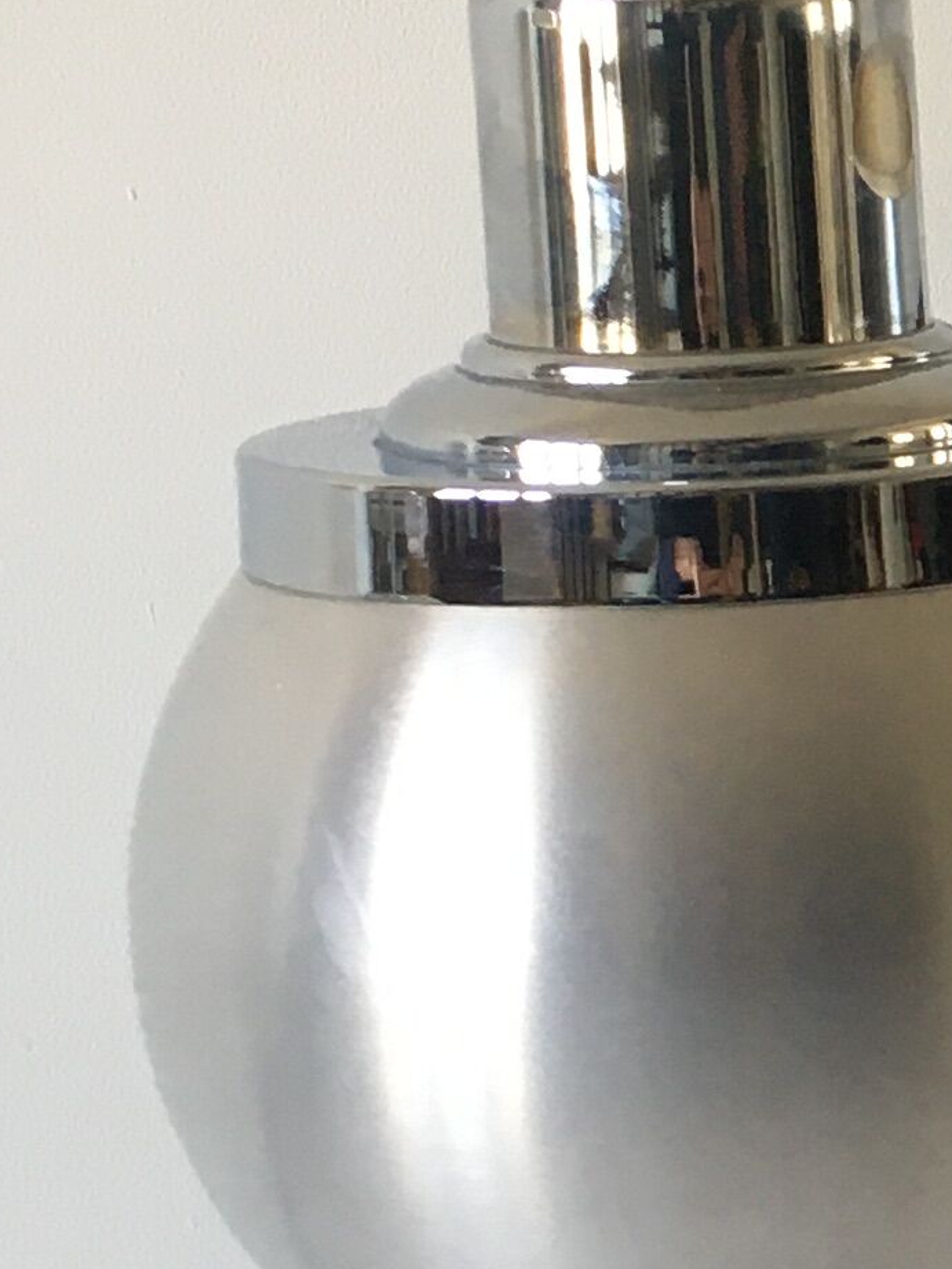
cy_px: 765
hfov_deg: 10.8
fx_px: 4656
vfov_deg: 15.5
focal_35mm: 127
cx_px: 1820
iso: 32
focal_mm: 4.15
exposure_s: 1/33
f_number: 2.2
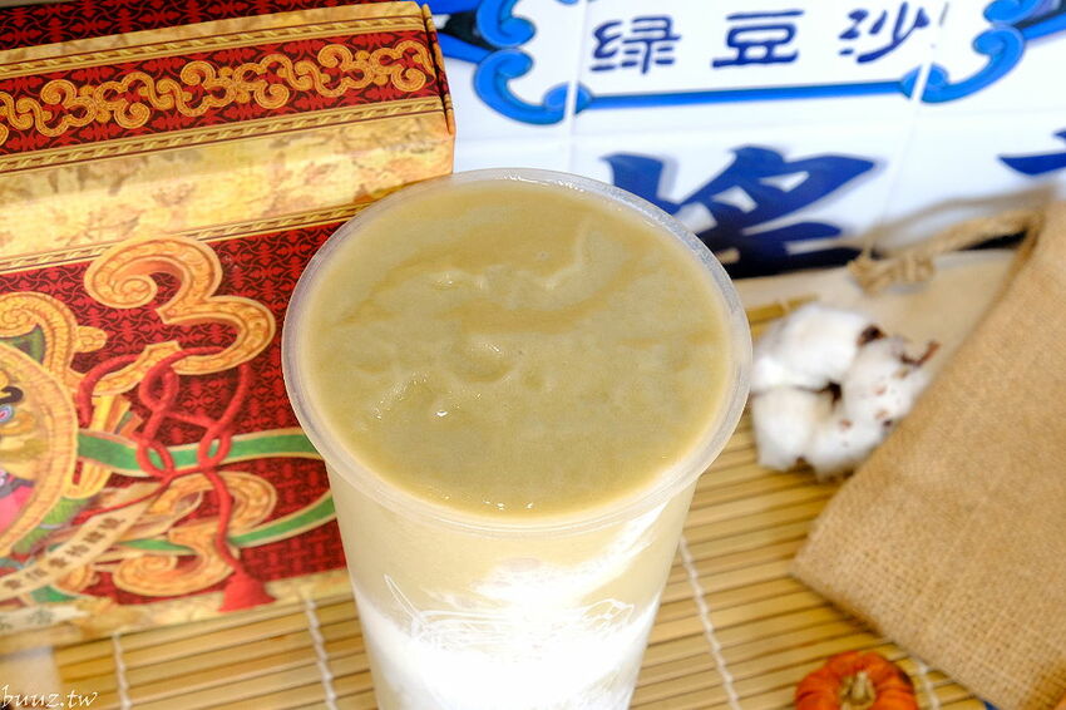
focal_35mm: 54
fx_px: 1598
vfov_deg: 25.0
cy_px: 355
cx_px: 533
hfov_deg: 36.9
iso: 1250
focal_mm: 35.8
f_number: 10
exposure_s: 1/125
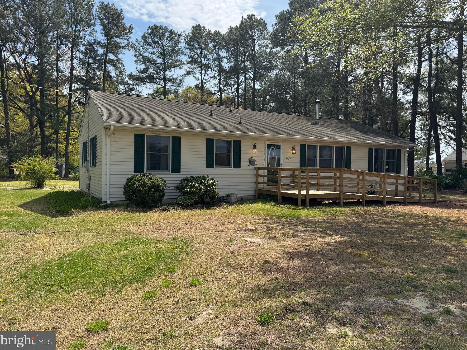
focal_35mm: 25
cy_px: 168
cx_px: 239
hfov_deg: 69.4
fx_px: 337
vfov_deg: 54.9
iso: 80
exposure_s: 1/3413
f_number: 1.78
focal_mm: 6.76
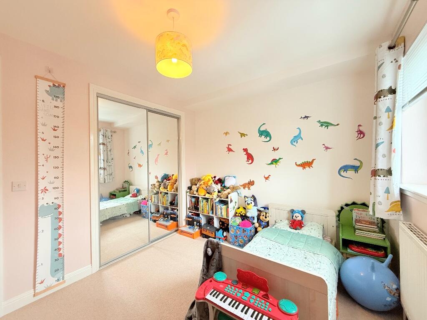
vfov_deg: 85.7
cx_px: 214
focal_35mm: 14
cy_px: 160
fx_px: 173
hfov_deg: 102.1
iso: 200
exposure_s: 1/50
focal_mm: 2.22
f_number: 2.2
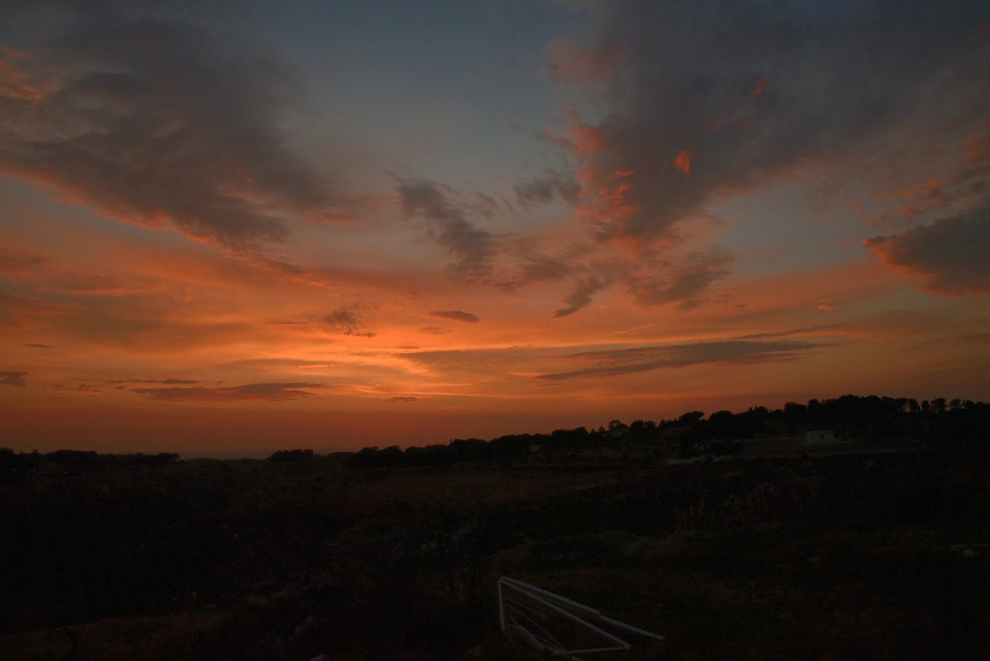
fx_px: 660
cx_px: 495
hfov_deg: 73.7
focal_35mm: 24
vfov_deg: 53.2
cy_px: 330
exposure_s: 1/800
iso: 1600
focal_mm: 24
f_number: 13
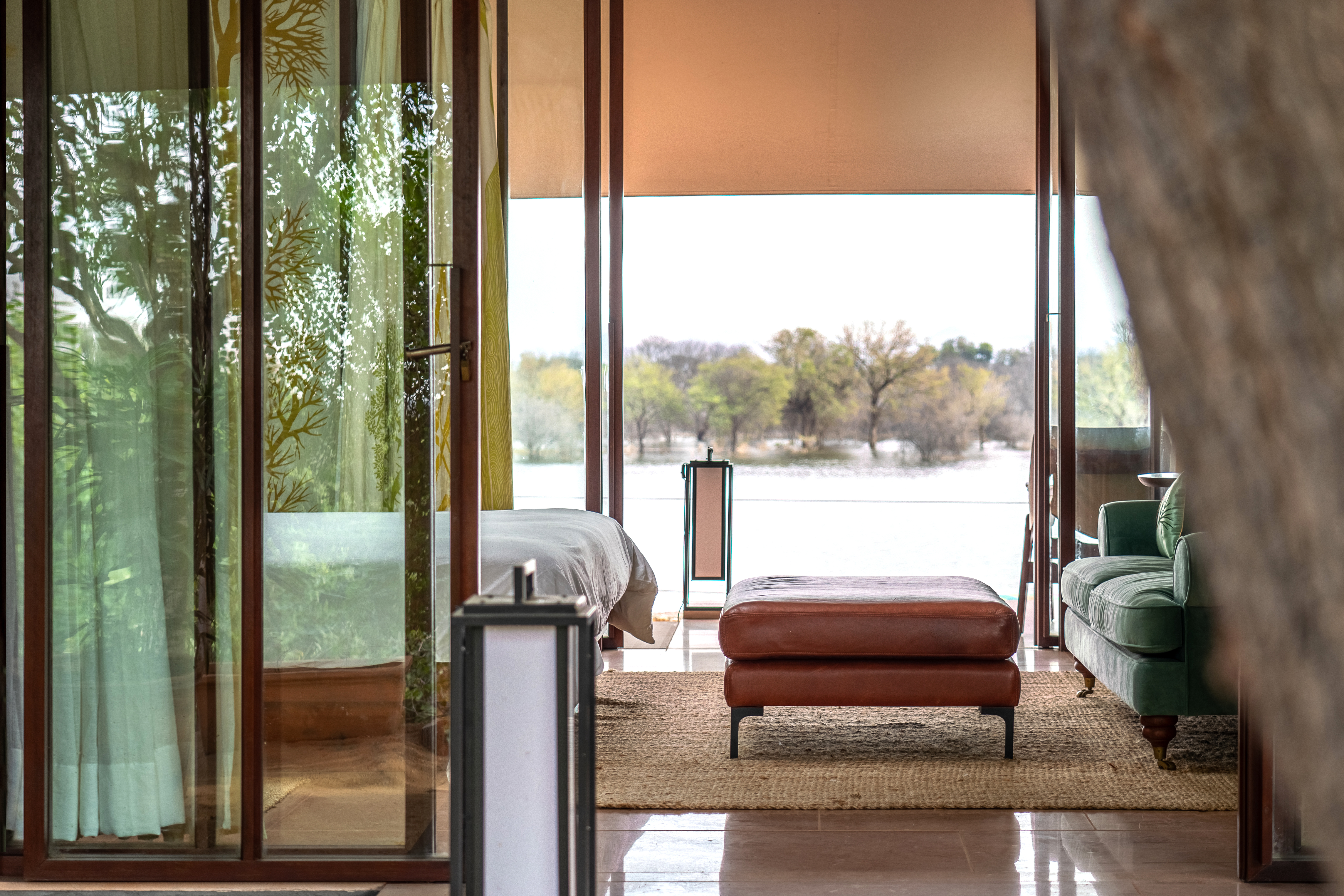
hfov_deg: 28.7
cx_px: 827
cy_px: 521
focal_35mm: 70
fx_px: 2613
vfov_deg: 19.4
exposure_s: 1/1600
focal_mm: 56
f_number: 4
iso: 200
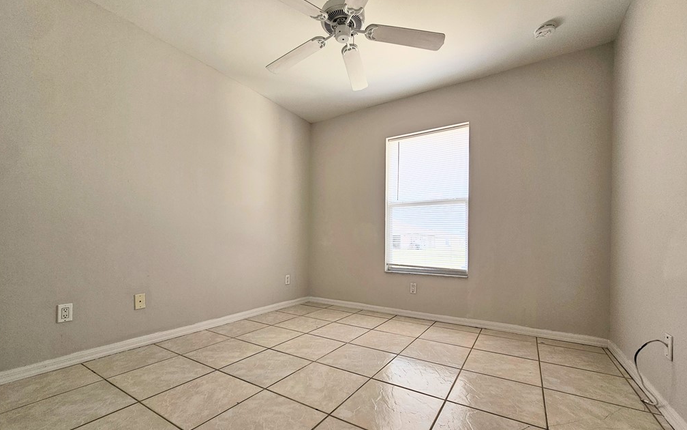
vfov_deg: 78.5
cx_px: 345
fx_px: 262
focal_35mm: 14
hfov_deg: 105.3
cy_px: 234
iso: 50
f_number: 2.2
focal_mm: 2.2
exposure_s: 1/129
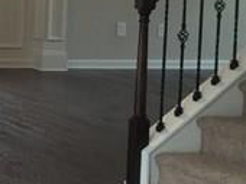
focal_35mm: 175
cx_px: -372
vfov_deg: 8.4
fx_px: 1242
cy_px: 10
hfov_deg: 9.8
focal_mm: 4.15
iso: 40
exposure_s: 1/60
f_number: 2.2
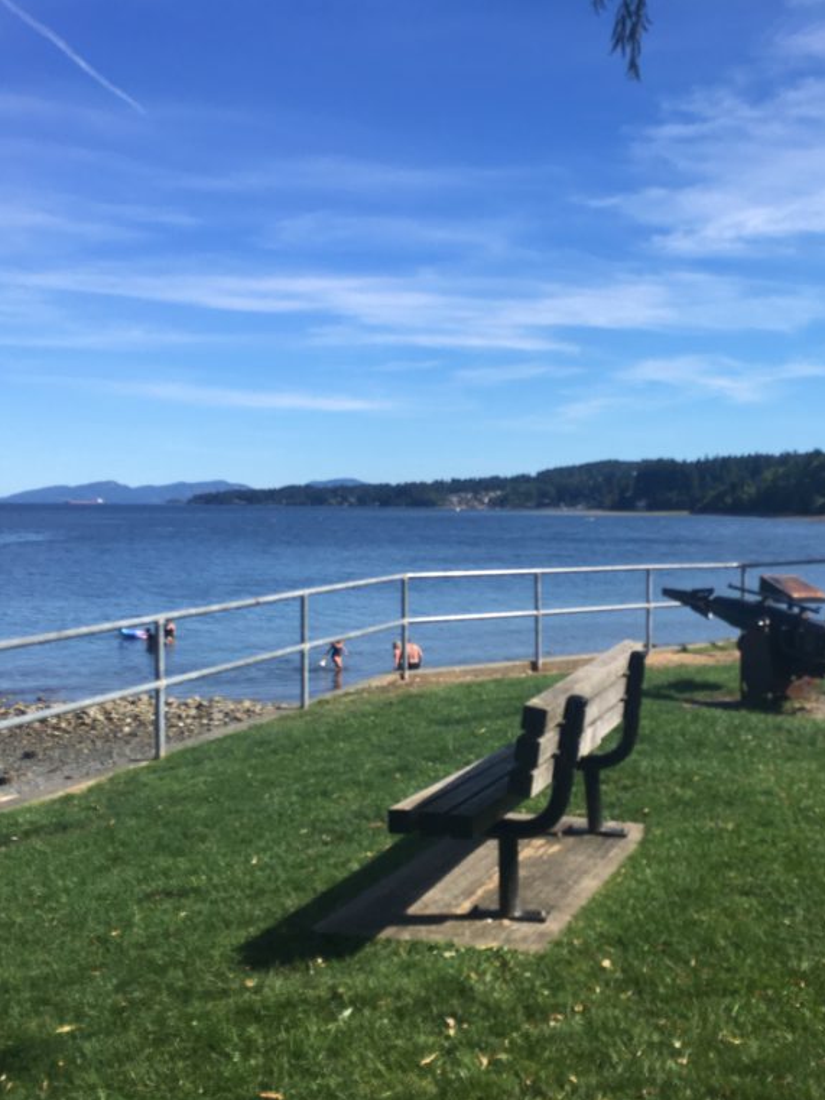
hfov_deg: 36.3
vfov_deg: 47.9
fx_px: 1239
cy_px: 551
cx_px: 576
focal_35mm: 39
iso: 25
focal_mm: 4.15
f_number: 2.2
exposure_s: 1/1304
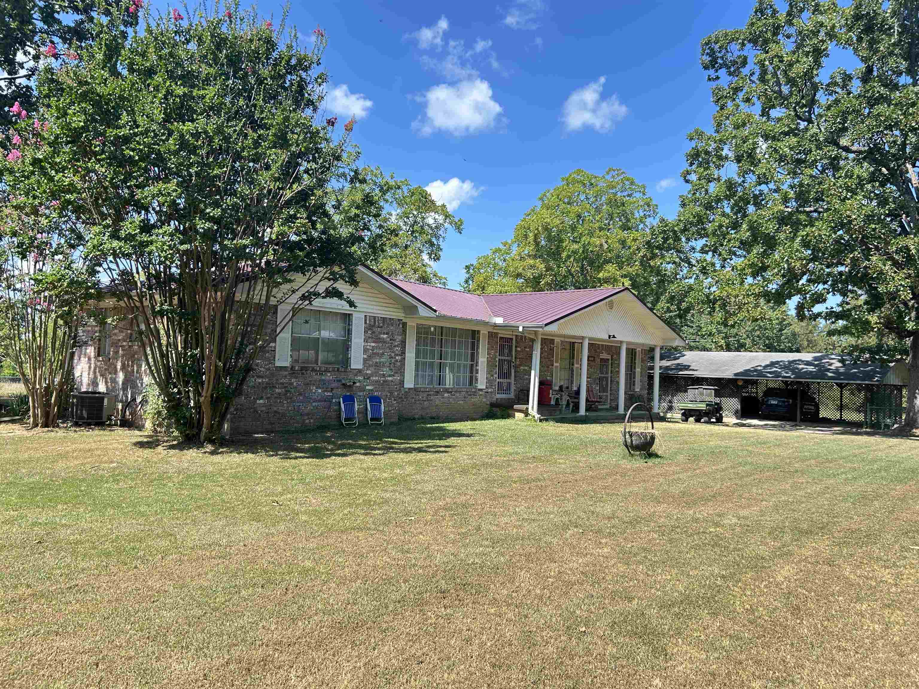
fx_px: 690
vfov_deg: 53.1
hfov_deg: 67.3
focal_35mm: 26
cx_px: 460
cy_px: 344
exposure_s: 1/965
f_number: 1.5
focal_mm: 5.7
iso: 50
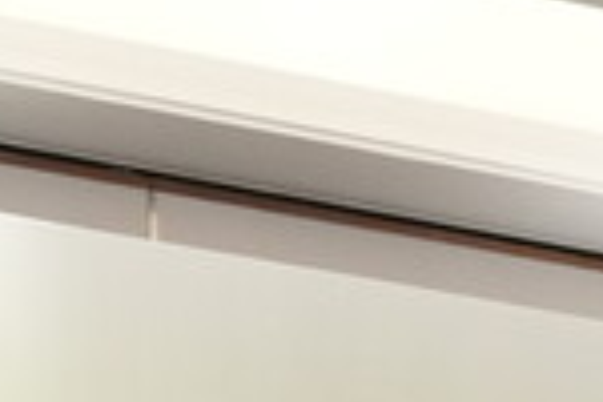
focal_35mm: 269
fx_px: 4505
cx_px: -68
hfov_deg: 7.6
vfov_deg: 4.9
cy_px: 1238
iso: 3200
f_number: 2.8
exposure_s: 1/160
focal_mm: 28
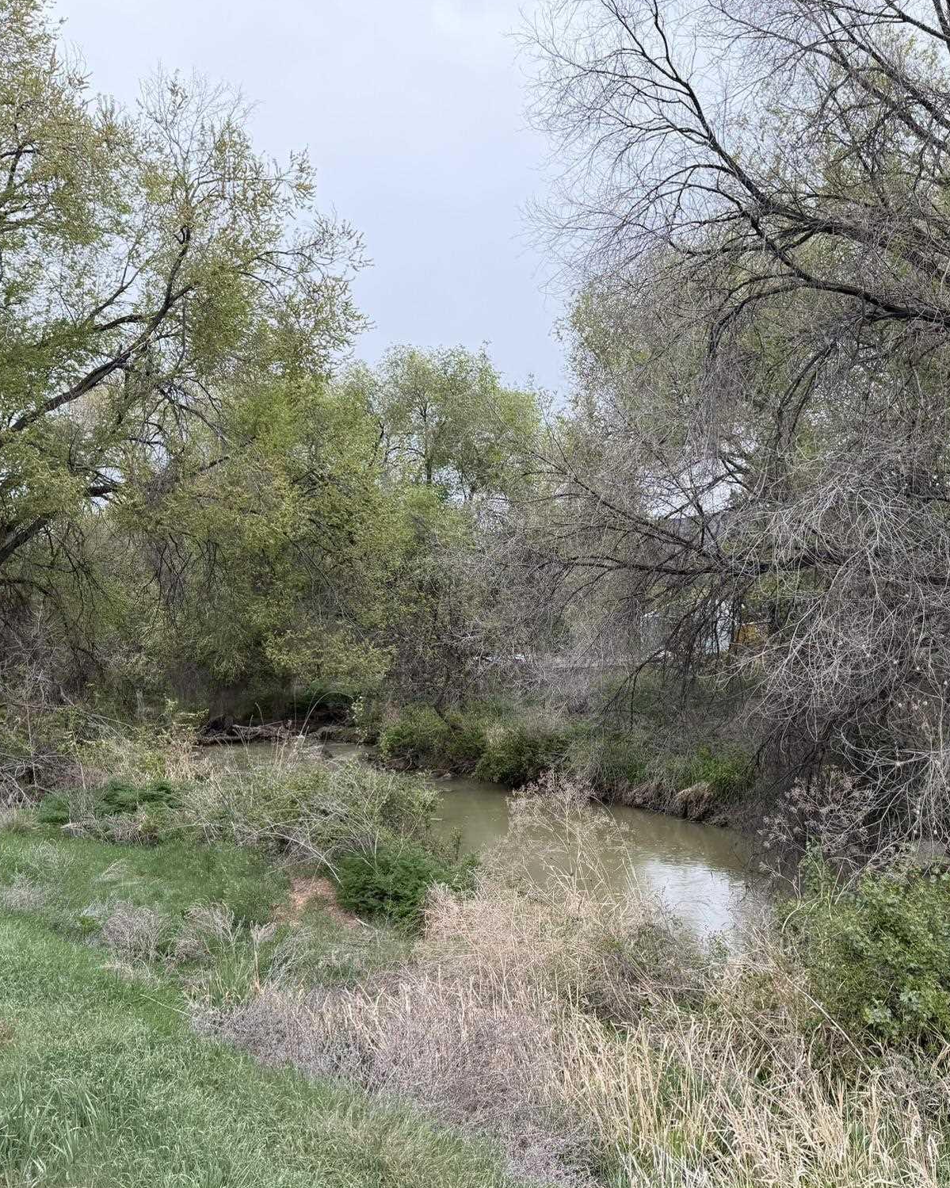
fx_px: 1125
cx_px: 539
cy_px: 599
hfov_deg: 45.7
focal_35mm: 32
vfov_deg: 55.7
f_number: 1.78
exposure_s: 1/1271
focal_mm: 6.76
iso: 100
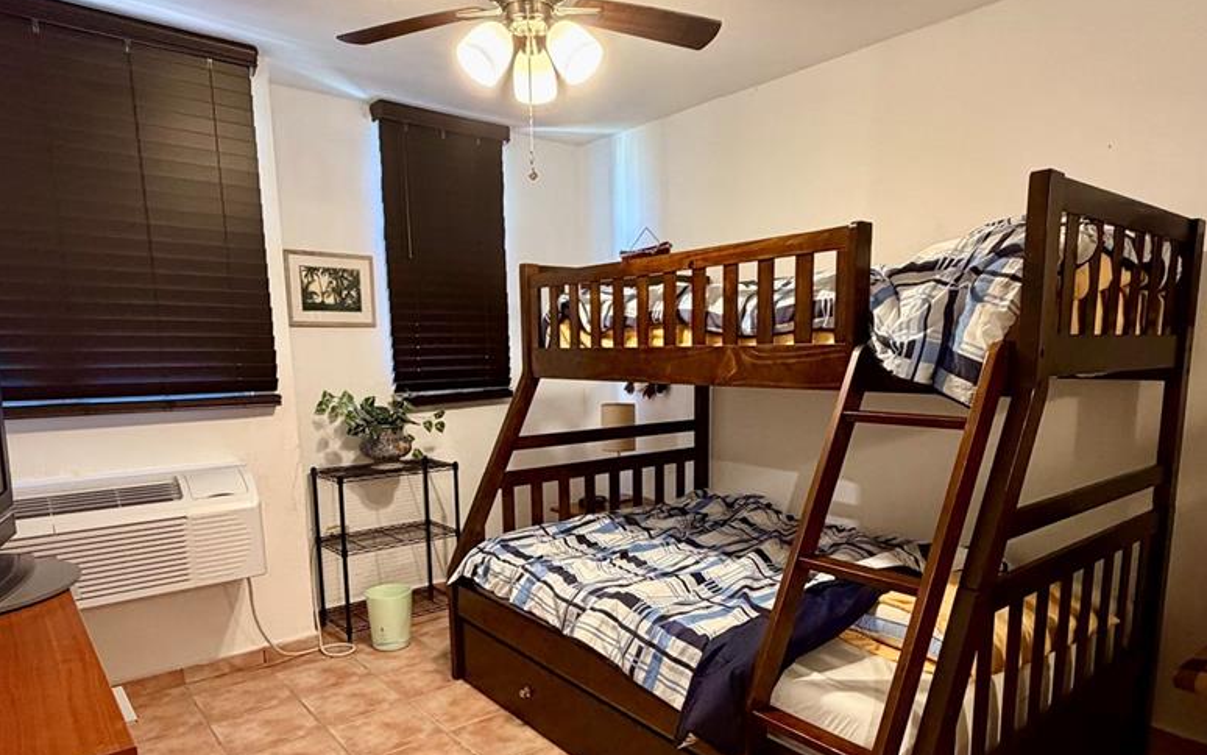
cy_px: 476
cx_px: 624
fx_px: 757
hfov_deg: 77.1
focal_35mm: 23
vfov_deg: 52.4
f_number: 2.2
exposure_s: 1/60
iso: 400
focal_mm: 2.22
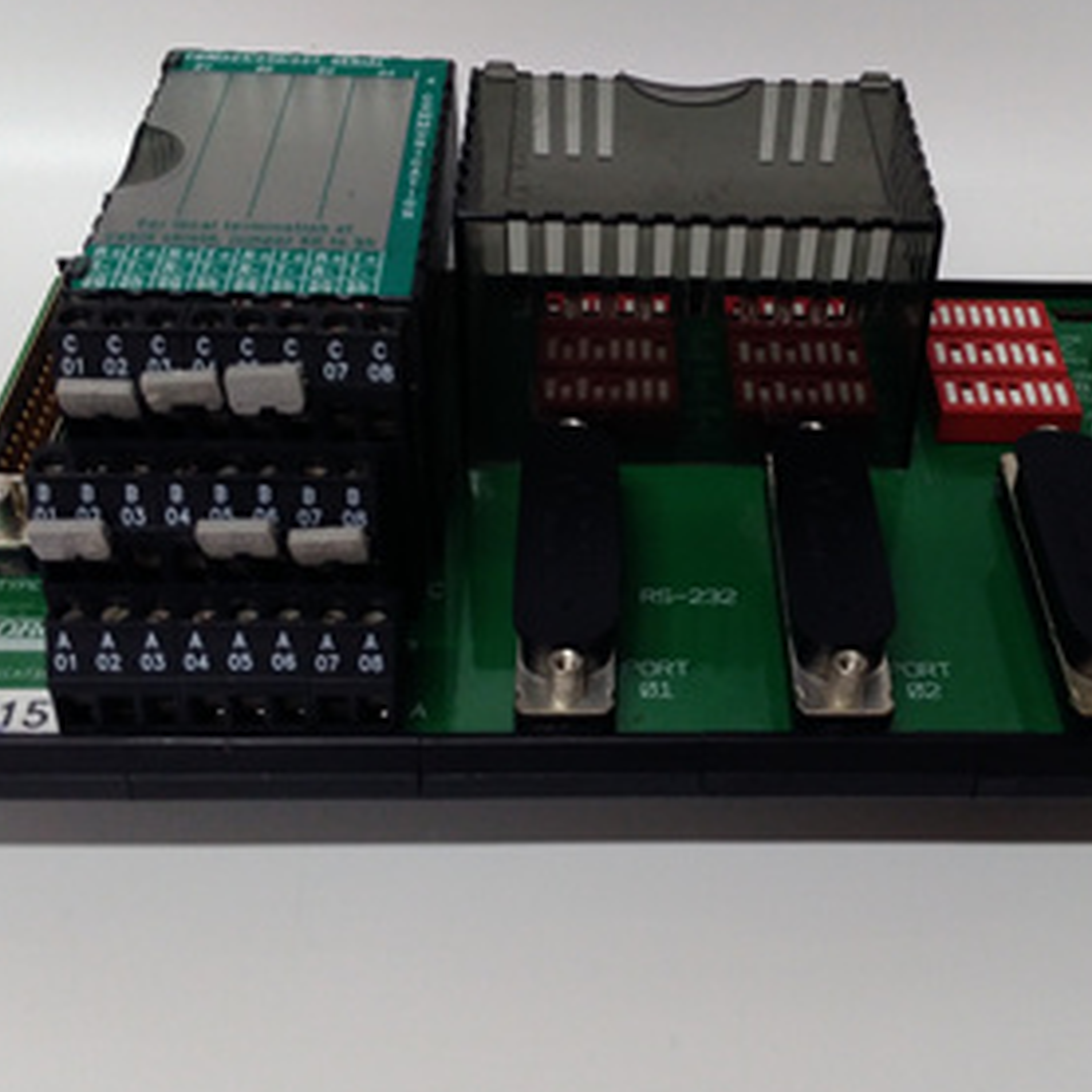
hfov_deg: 38.8
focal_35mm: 43
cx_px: 710
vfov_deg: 39.0
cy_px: 436
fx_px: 1535
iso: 218
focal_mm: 3.79
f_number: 2
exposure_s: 1/33
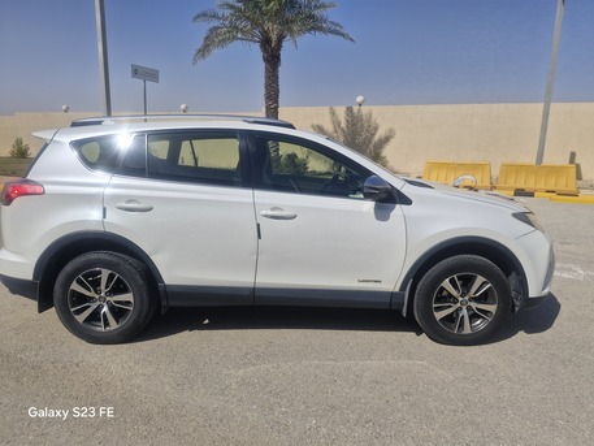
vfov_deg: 58.9
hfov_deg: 73.9
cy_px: 223
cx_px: 297
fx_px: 395
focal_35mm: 23
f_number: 1.8
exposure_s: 1/4240
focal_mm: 5.54
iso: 50
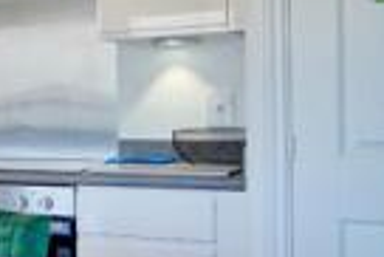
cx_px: -416
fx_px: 822
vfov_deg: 17.8
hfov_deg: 17.4
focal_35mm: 77
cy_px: 131
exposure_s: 1/30
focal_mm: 16
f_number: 2.8
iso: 100
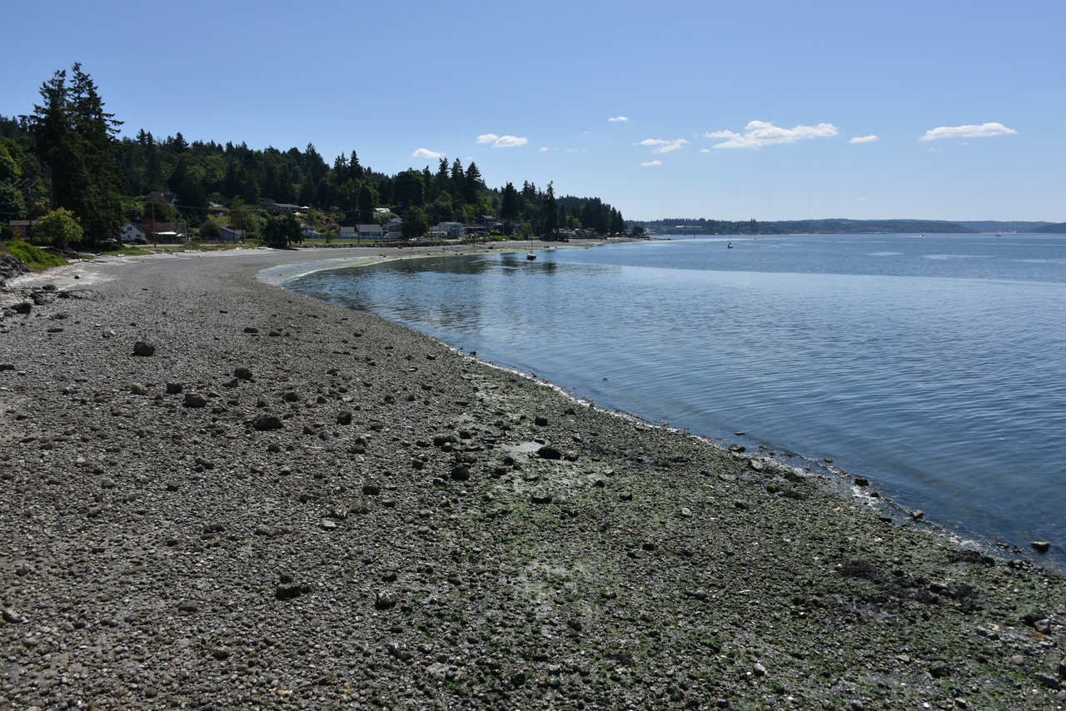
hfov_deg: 65.5
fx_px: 829
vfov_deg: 46.4
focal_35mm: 28
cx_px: 533
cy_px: 356
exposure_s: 1/400
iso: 100
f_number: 10
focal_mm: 28
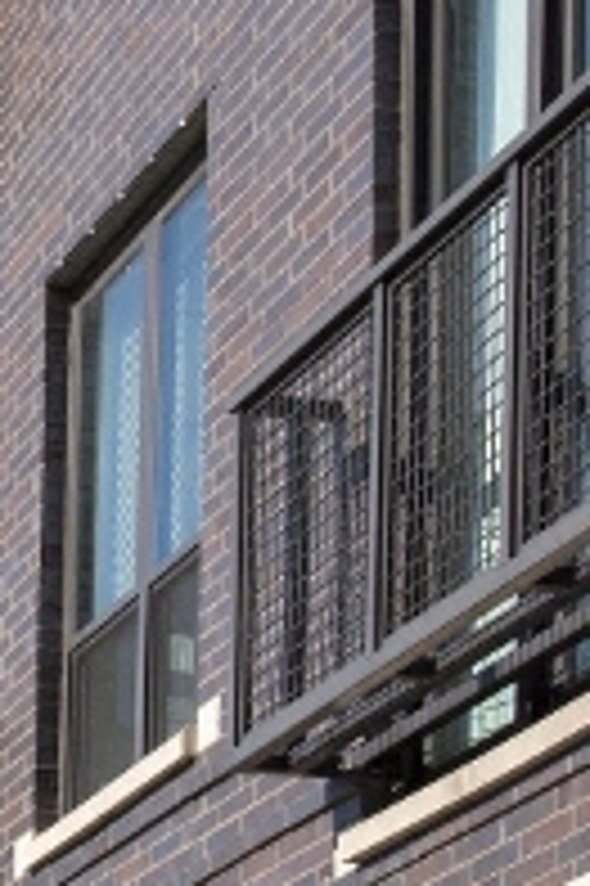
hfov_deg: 7.6
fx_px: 4359
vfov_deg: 11.6
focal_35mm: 177
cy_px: 684
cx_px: -315
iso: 200
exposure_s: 1/640
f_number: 13
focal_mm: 34
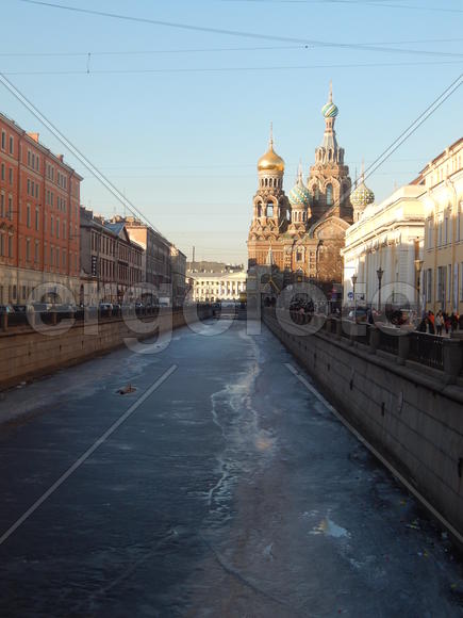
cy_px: 309
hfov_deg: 26.6
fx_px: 981
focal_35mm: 55
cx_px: 232
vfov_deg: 34.9
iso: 125
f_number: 3.8
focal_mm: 9.7
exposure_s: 1/400
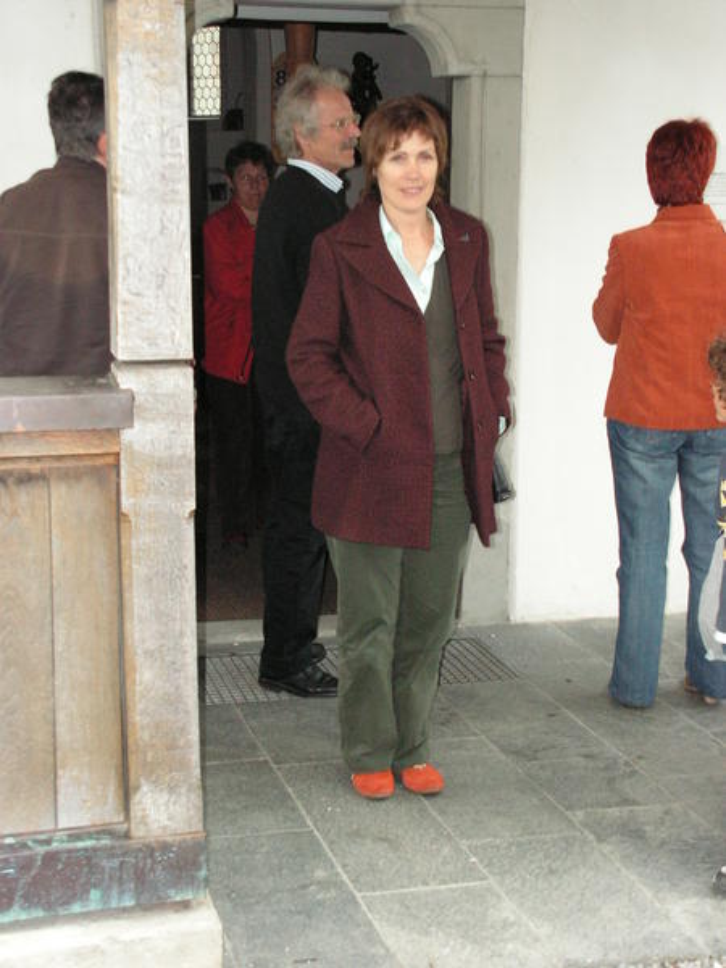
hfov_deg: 25.7
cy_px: 484
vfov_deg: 33.8
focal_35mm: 57
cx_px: 363
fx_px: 1594
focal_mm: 9.6
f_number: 3.3
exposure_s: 1/60
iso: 160
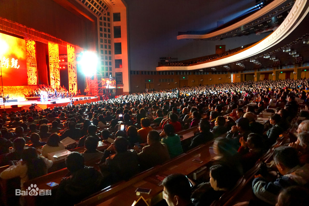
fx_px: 206
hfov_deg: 73.8
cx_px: 154
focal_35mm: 24
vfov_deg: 53.1
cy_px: 103
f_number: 3.5
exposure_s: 1/8
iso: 3200
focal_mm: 16
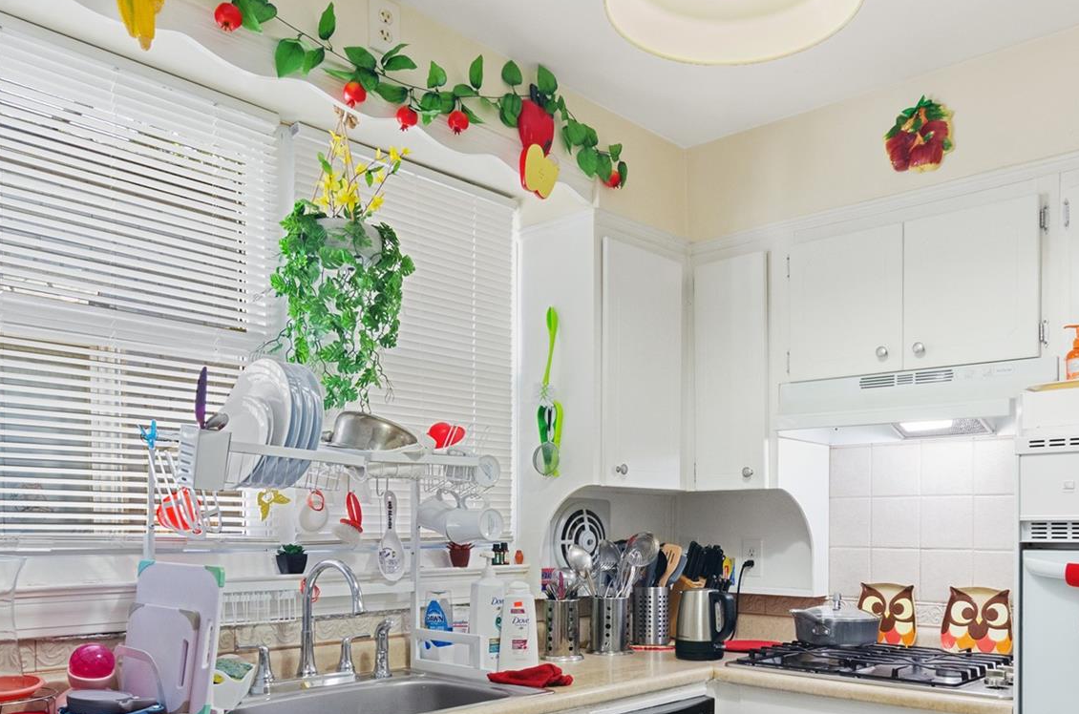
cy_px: 532
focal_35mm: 30
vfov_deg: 42.3
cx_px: 630
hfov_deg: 61.8
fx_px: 894
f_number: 10
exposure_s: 1/2.5
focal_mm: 11
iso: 800
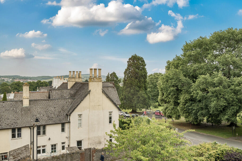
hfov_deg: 67.4
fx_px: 182
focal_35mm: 27
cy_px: 80
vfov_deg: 47.9
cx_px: 121
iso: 400
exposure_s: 1/500
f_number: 8
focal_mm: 18
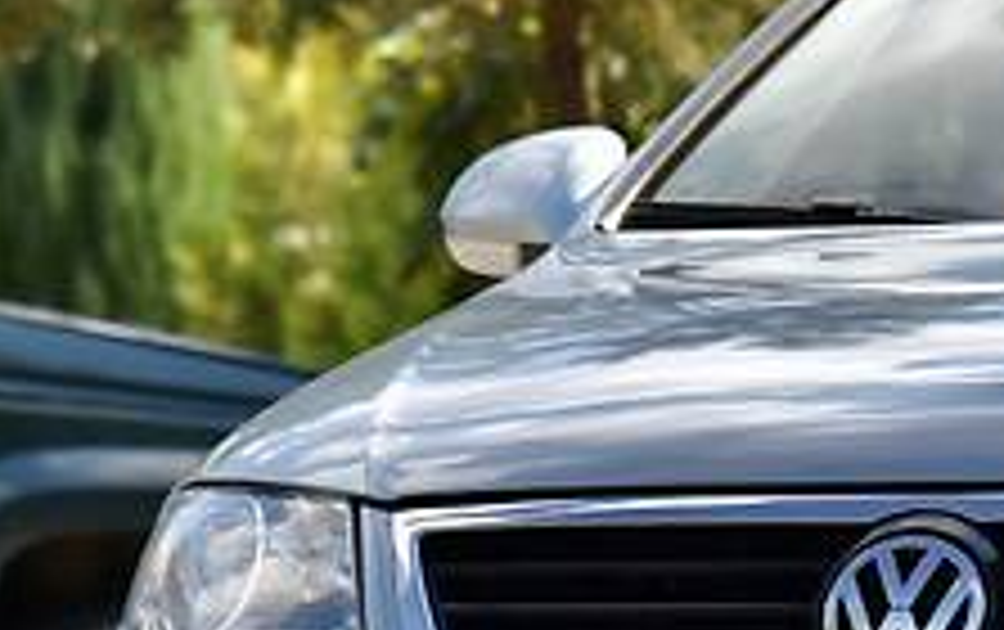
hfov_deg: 4.8
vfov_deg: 3.0
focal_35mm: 438
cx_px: 1504
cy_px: 578
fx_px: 12000
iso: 200
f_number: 5.6
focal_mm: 120
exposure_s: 1/500
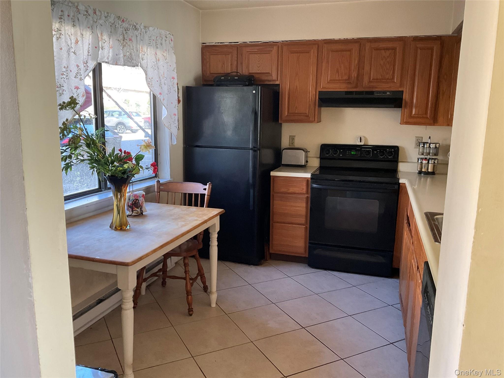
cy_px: 189
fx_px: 422
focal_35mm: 29
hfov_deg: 61.7
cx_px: 252
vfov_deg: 48.2
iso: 80
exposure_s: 1/60
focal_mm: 3
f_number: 1.8
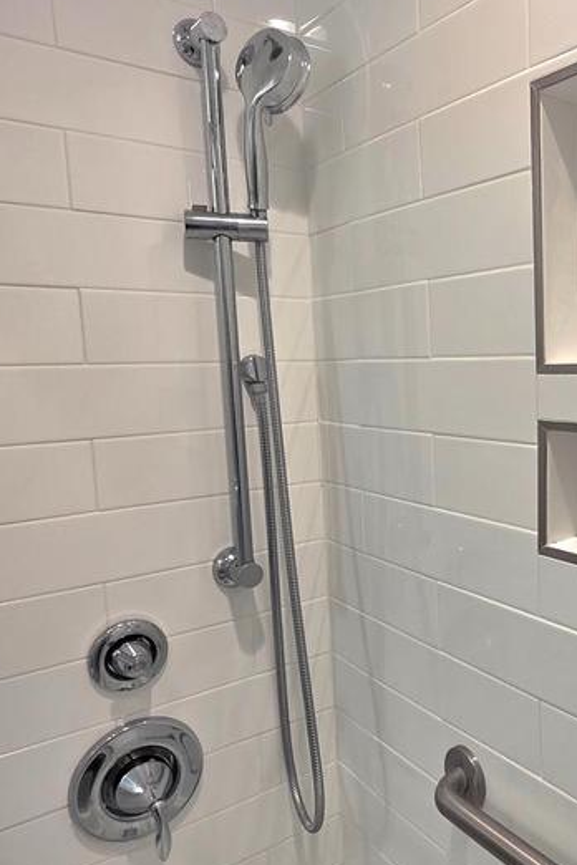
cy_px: 444
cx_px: 539
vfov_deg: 65.5
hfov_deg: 41.9
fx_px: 673
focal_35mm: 28
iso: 125
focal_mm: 2.2
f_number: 1.9
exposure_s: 1/120
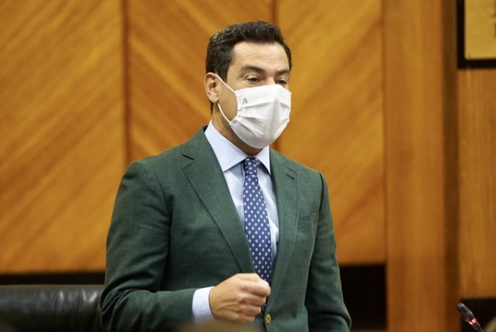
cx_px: 248
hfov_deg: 10.3
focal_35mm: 200
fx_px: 2757
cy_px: 166
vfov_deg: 6.9
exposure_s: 1/160
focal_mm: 200
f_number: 2.8
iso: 1250
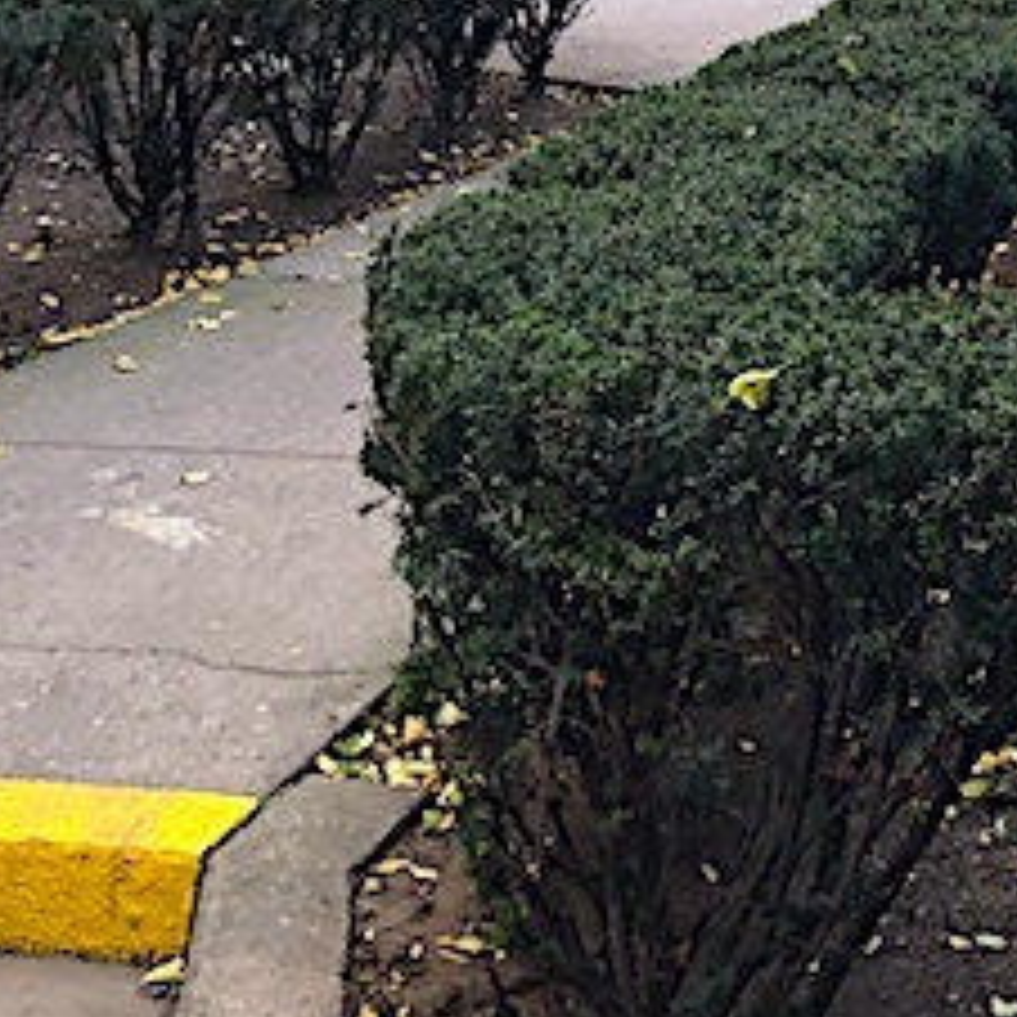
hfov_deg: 19.4
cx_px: 990
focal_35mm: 87
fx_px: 2892
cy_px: -585
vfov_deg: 17.5
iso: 64
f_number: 1.8
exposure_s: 1/120
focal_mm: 3.99
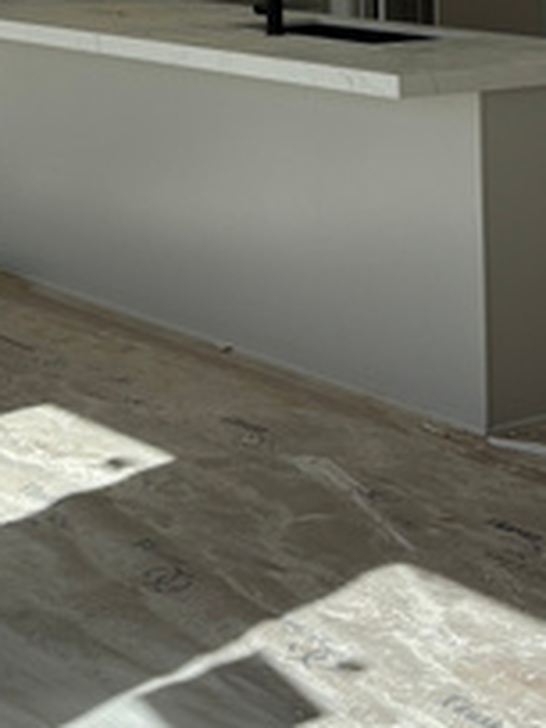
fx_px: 2061
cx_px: 7
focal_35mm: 98
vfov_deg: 18.7
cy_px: -203
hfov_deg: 14.9
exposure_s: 1/1812
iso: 50
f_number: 1.6
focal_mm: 5.96
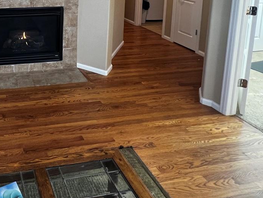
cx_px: 14
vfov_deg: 39.1
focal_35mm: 30
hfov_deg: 51.1
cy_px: -16
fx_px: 228
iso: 200
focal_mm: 1.57
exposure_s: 1/60
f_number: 1.8
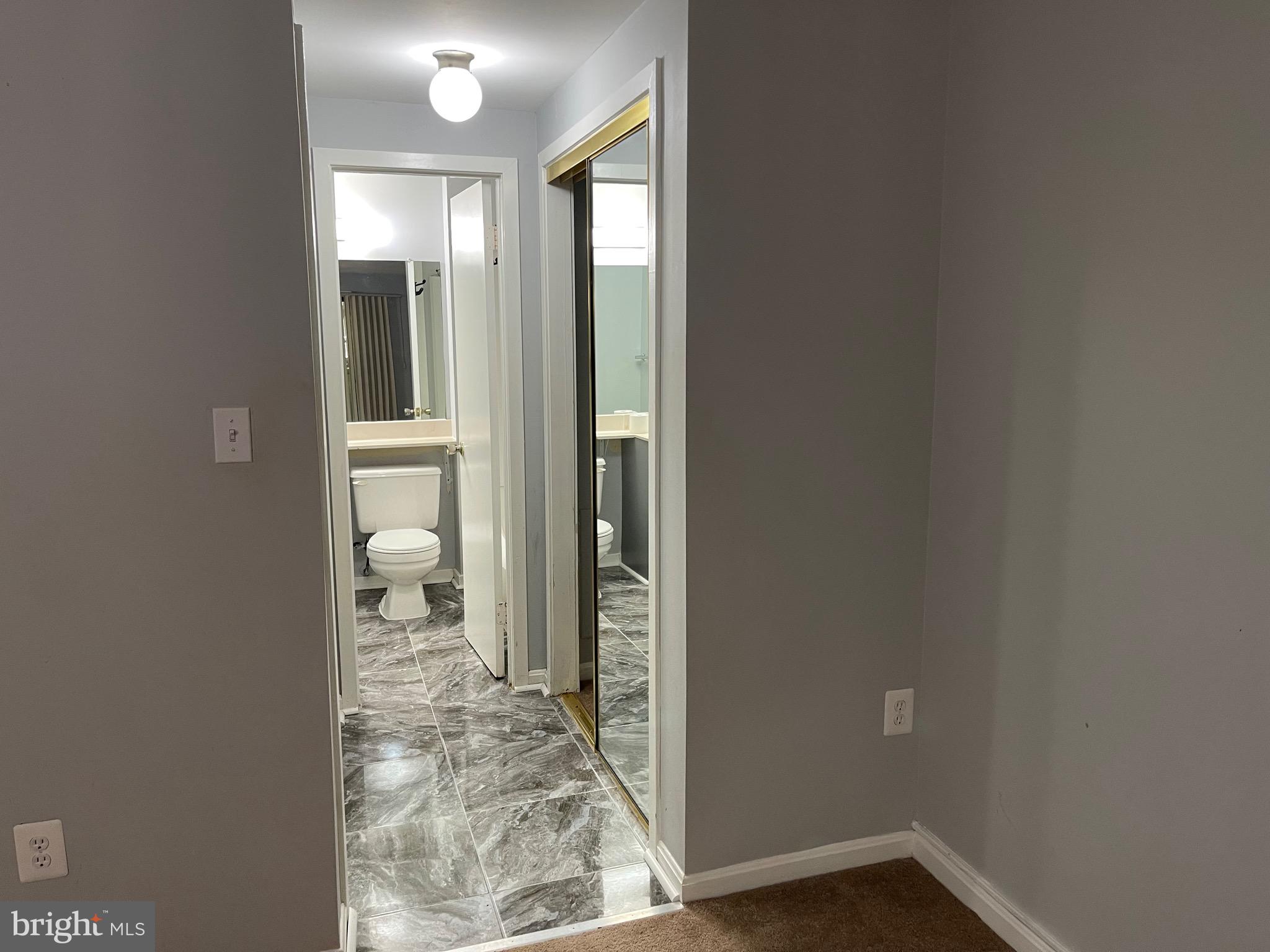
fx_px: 954
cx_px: 635
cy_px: 476
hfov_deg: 67.3
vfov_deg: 53.1
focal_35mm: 26
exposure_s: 1/60
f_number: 1.6
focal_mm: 5.1
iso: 160
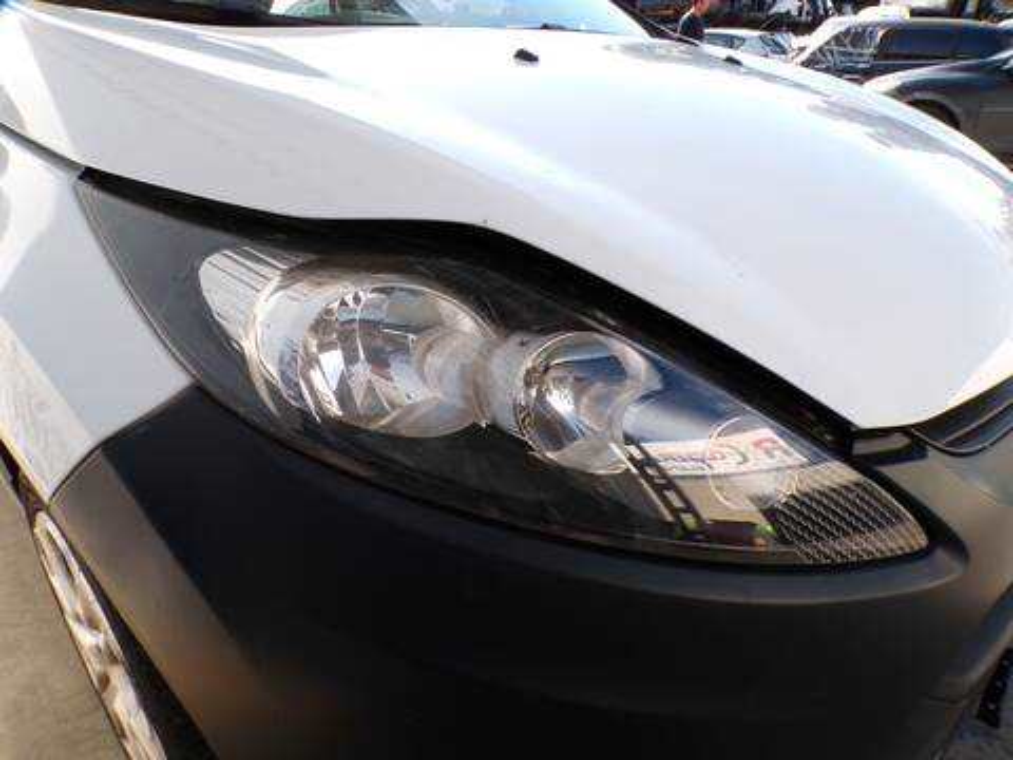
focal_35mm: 24
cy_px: 380
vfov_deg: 56.8
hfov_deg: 71.6
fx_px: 702
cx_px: 506
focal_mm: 4.3
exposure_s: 1/105
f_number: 5.8
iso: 100
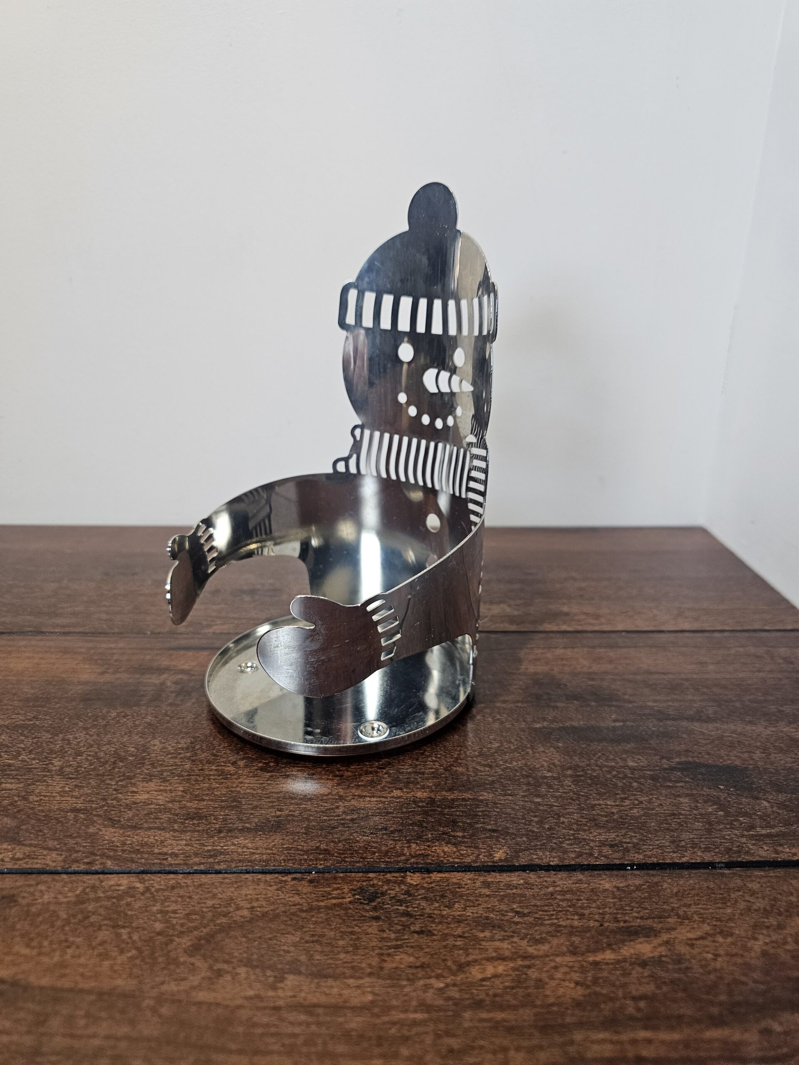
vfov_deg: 73.9
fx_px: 708
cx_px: 400
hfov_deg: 58.9
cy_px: 532
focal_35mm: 23
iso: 200
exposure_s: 1/120
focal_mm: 6.3
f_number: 1.7
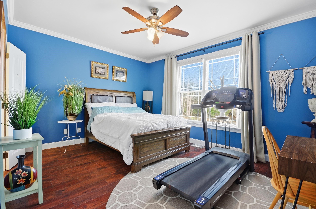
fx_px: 131
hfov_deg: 100.5
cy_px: 104
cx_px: 158
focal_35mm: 15
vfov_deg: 77.1
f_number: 9
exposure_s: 1/10
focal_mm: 10
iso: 250
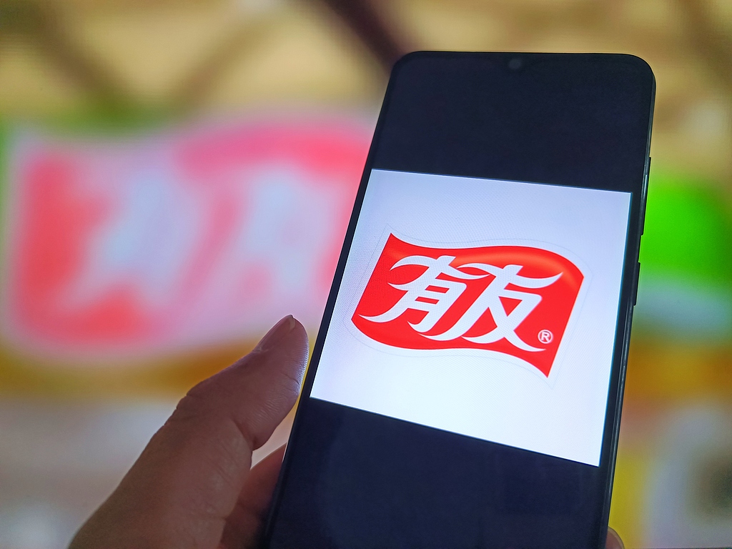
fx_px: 486
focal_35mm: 23
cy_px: 274
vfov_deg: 58.9
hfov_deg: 73.9
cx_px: 366
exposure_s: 1/50
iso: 839
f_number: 1.88
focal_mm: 5.59
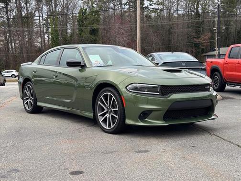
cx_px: 120
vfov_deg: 30.3
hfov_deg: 39.7
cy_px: 90
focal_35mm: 48
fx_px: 334
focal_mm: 6.76
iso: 64
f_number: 1.78
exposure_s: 1/700
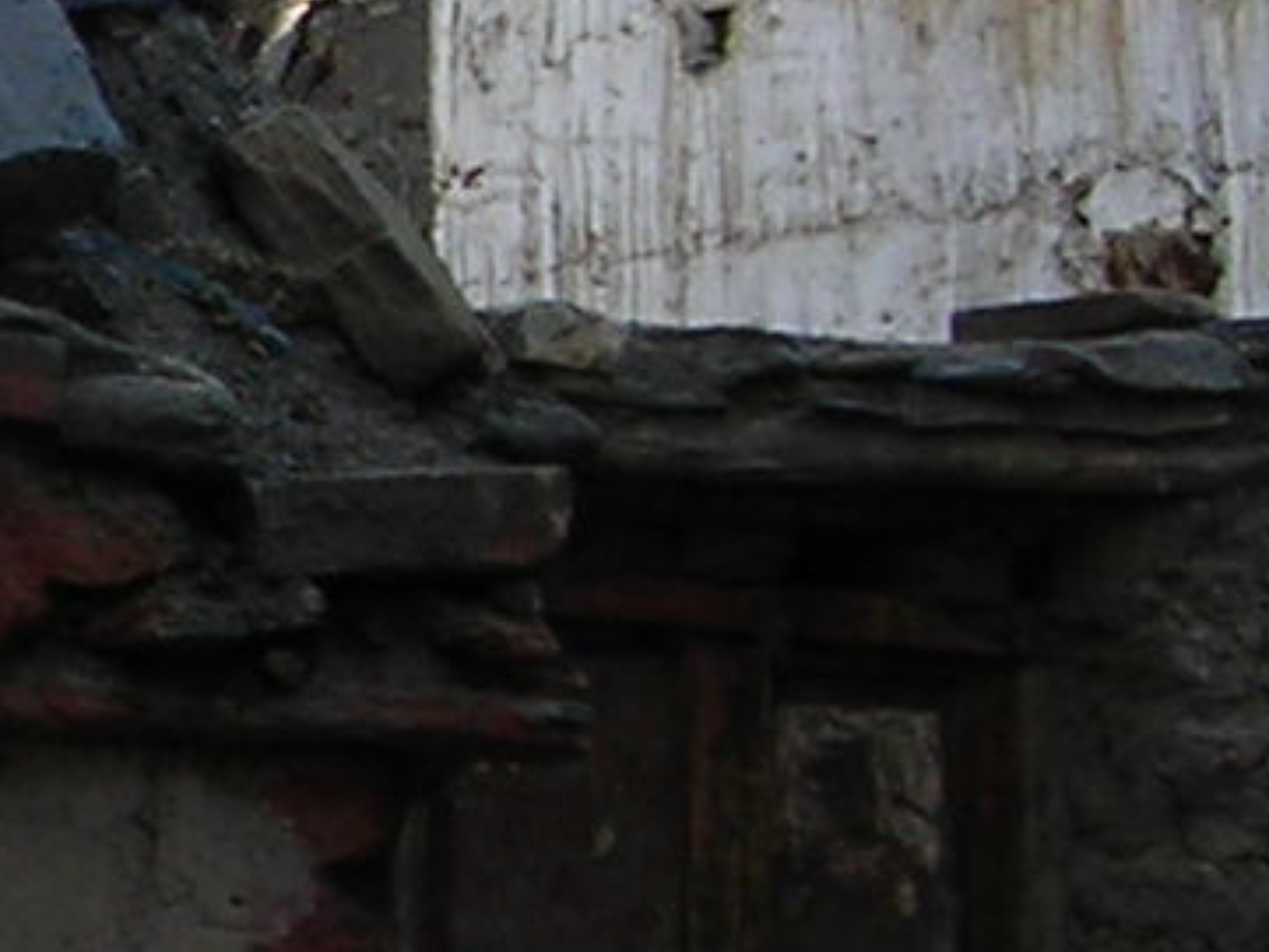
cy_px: 214
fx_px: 10011
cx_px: -1434
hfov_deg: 7.0
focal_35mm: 273
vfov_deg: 5.4
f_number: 3.2
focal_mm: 6.3
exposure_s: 1/232
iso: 50
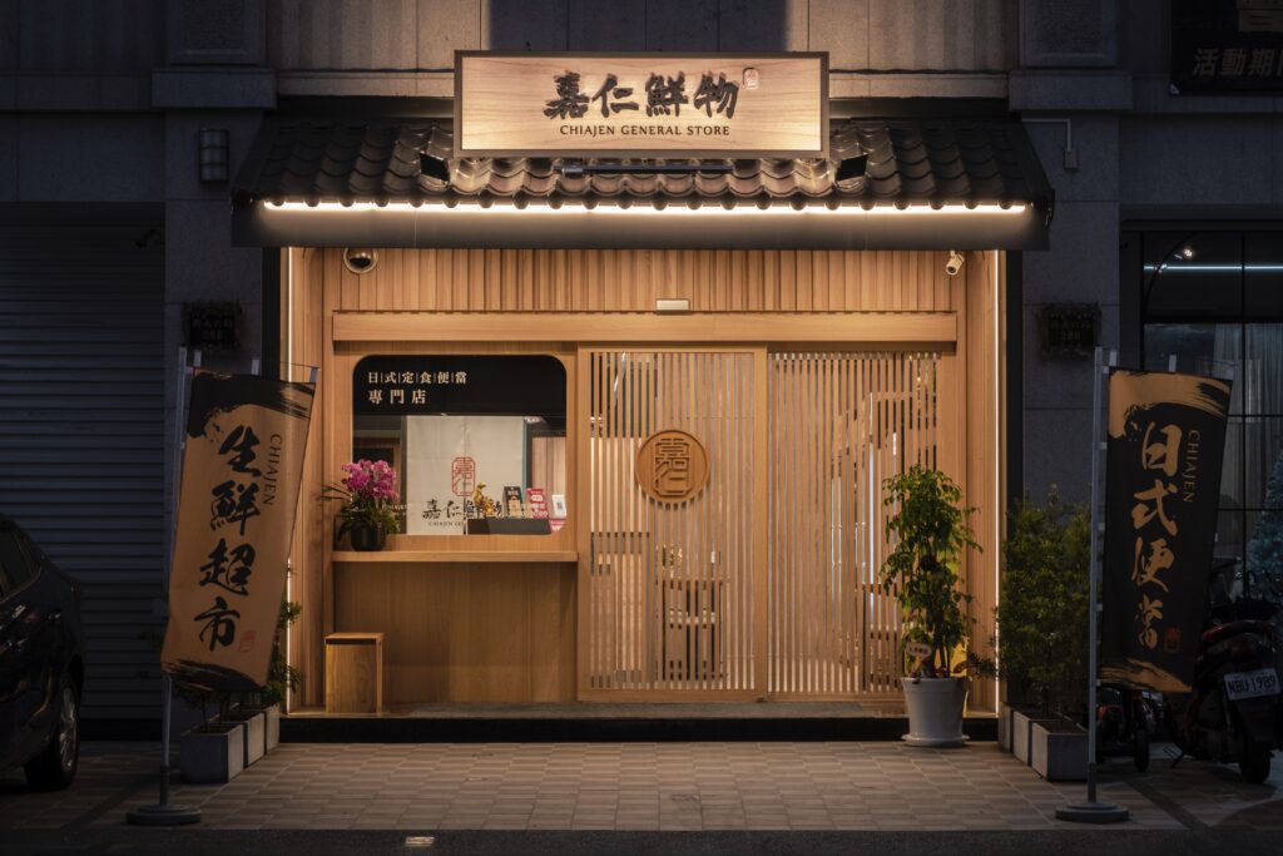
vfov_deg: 16.5
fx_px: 2958
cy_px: 428
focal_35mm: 83
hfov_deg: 24.5
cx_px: 642
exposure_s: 1/8
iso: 500
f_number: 10
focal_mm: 55
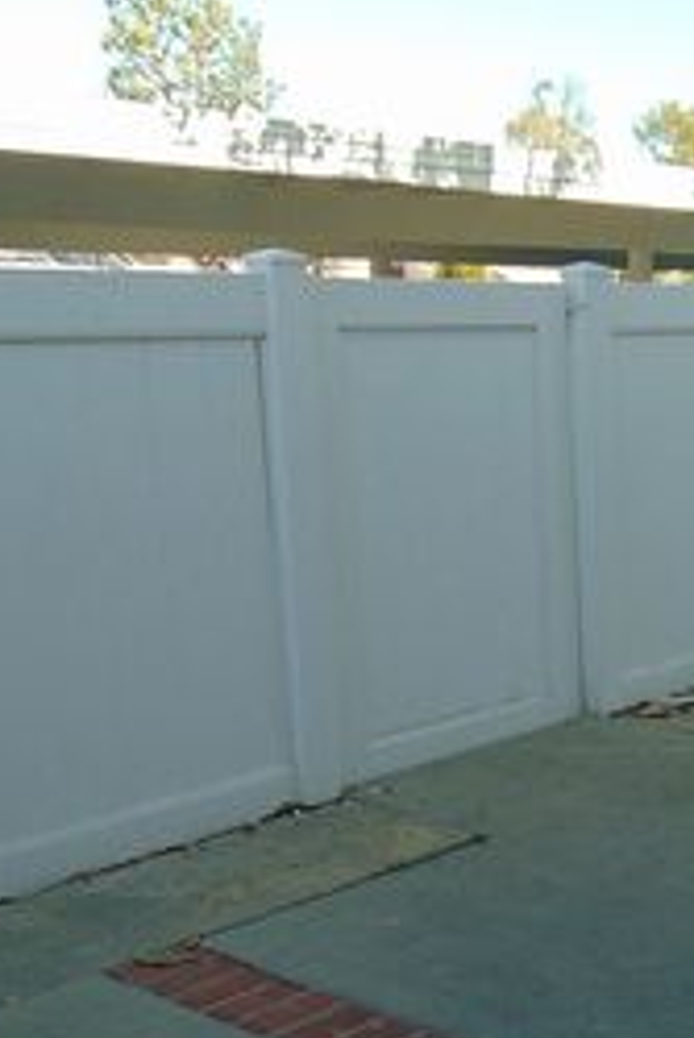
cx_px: 773
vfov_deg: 37.9
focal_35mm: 52
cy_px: 646
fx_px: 1501
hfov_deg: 24.2
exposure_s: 1/400
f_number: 3
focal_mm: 4.5
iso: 80
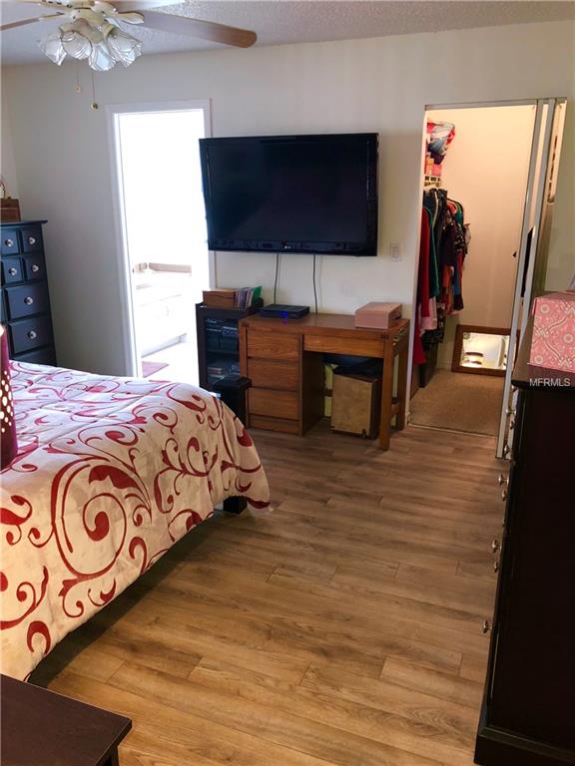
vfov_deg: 61.7
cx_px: 288
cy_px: 383
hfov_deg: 48.2
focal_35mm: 29
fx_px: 642
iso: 80
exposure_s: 1/15
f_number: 1.8
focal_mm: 3.99
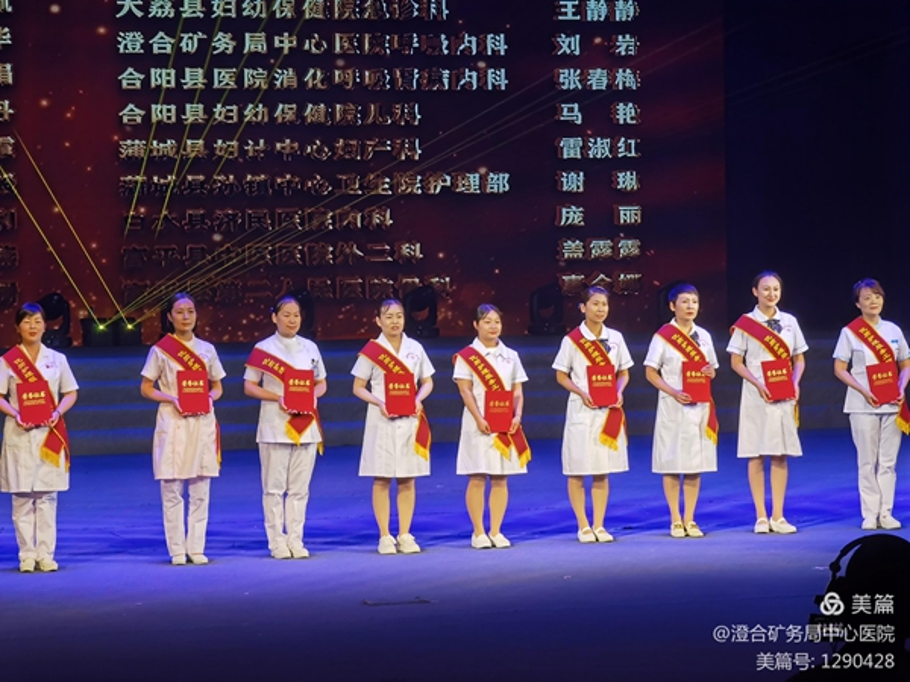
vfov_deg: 11.4
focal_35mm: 130
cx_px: 455
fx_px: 3417
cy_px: 341
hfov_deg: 15.2
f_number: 3.4
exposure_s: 1/120
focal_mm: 14.46
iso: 50
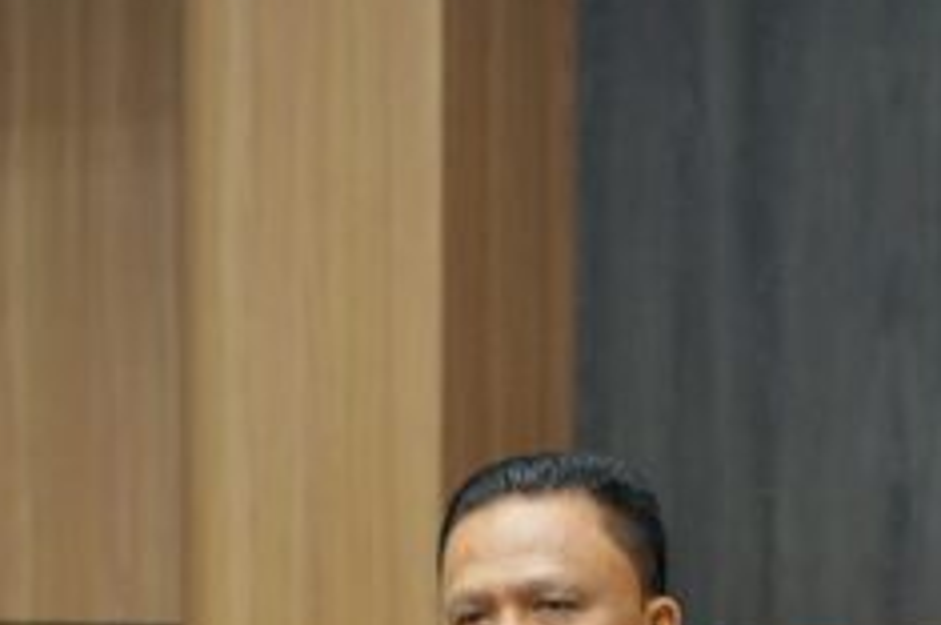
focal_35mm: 198
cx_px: 709
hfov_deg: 10.4
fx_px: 5168
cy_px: 797
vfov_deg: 6.9
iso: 800
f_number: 2.8
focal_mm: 70
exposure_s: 1/200
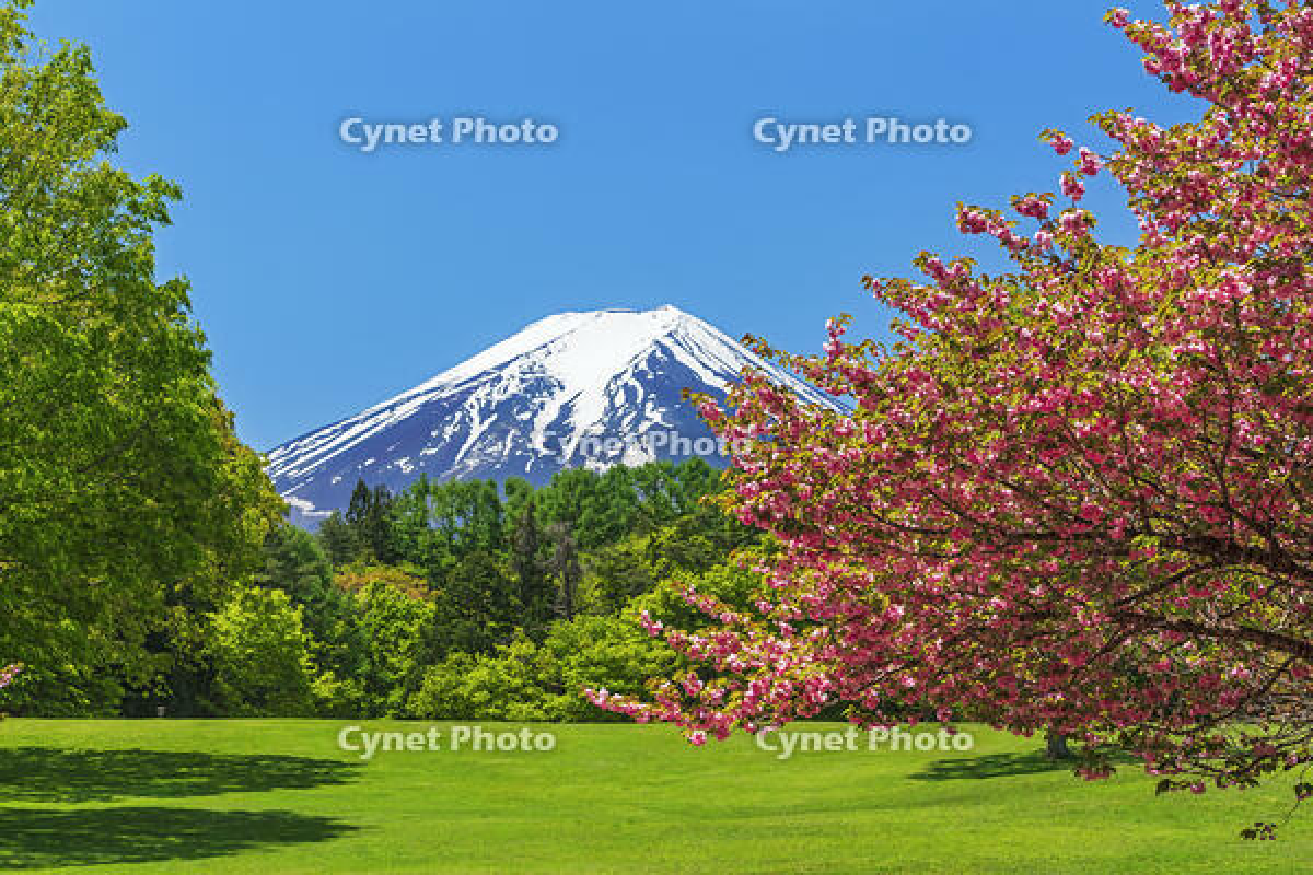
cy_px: 438
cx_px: 656
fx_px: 2553
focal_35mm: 70
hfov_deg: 28.8
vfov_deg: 19.5
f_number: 16
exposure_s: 1/30
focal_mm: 70
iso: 160
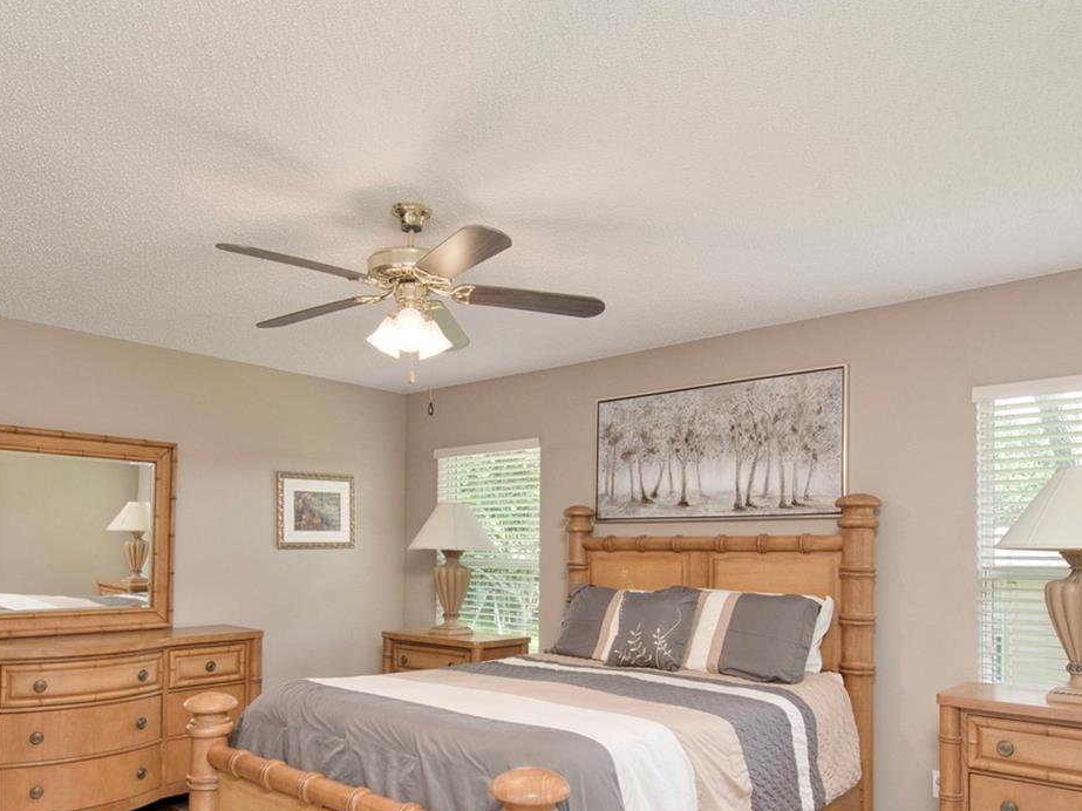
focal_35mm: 25
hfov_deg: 69.4
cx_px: 513
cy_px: 532
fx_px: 781
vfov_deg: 53.9
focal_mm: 10
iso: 500
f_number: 9
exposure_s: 1/13
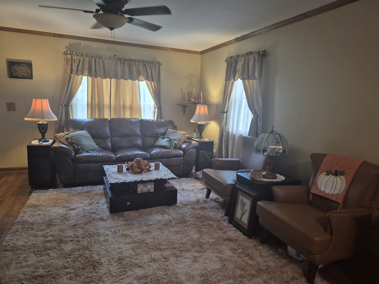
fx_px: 252
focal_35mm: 23
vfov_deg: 58.9
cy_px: 142
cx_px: 190
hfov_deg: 73.9
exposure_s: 1/120
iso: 640
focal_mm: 5.4
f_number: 1.8
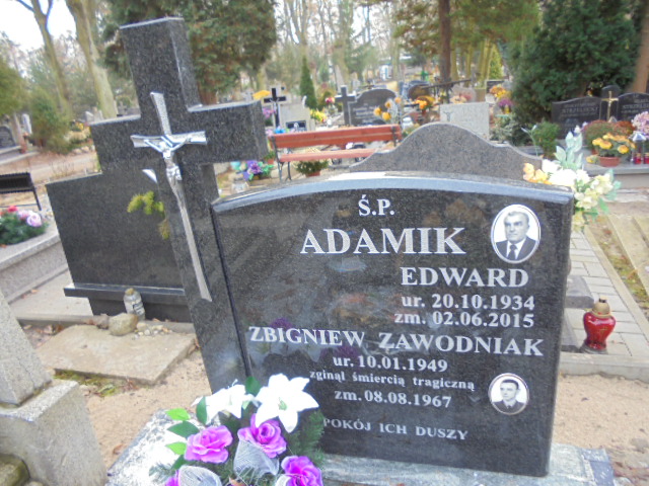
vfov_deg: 53.1
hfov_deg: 67.3
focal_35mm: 26
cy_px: 243
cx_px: 324
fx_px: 487
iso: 100
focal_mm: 4.6
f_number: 3.5
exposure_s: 1/30
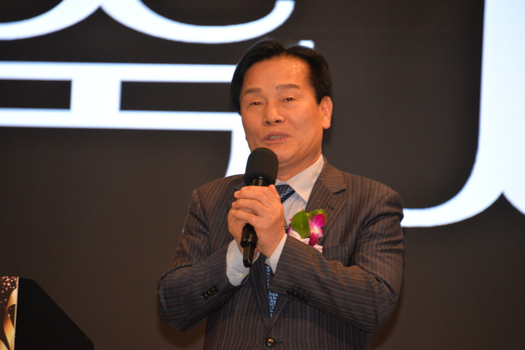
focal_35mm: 300
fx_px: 4375
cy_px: 175
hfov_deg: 6.9
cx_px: 262
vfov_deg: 4.6
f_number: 5.6
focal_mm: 300
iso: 800
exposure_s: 1/60
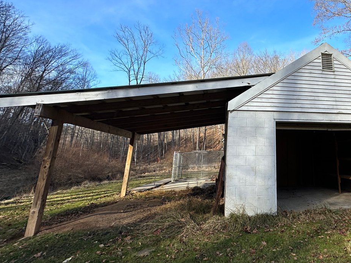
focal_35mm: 23
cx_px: 272
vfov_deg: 58.2
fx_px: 233
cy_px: 99
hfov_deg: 68.1
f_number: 2.2
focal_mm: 2.22
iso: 40
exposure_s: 1/796
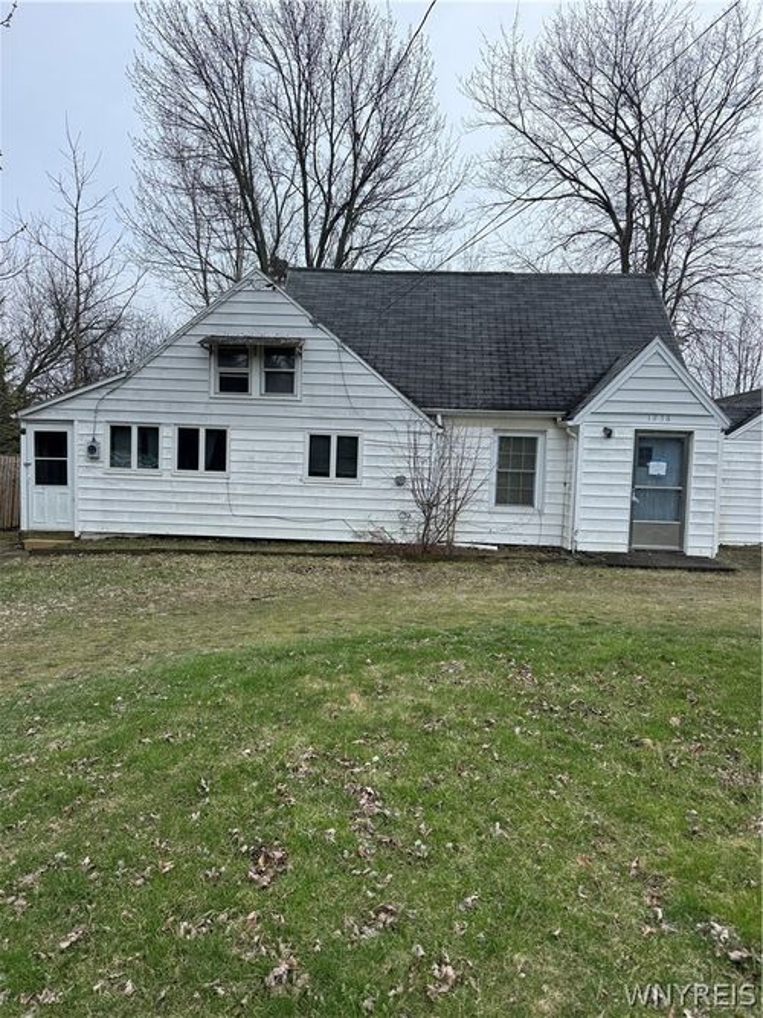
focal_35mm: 24
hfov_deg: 56.8
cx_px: 382
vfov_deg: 71.6
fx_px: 706
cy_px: 509
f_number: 1.78
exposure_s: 1/1923
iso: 80
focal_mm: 6.76
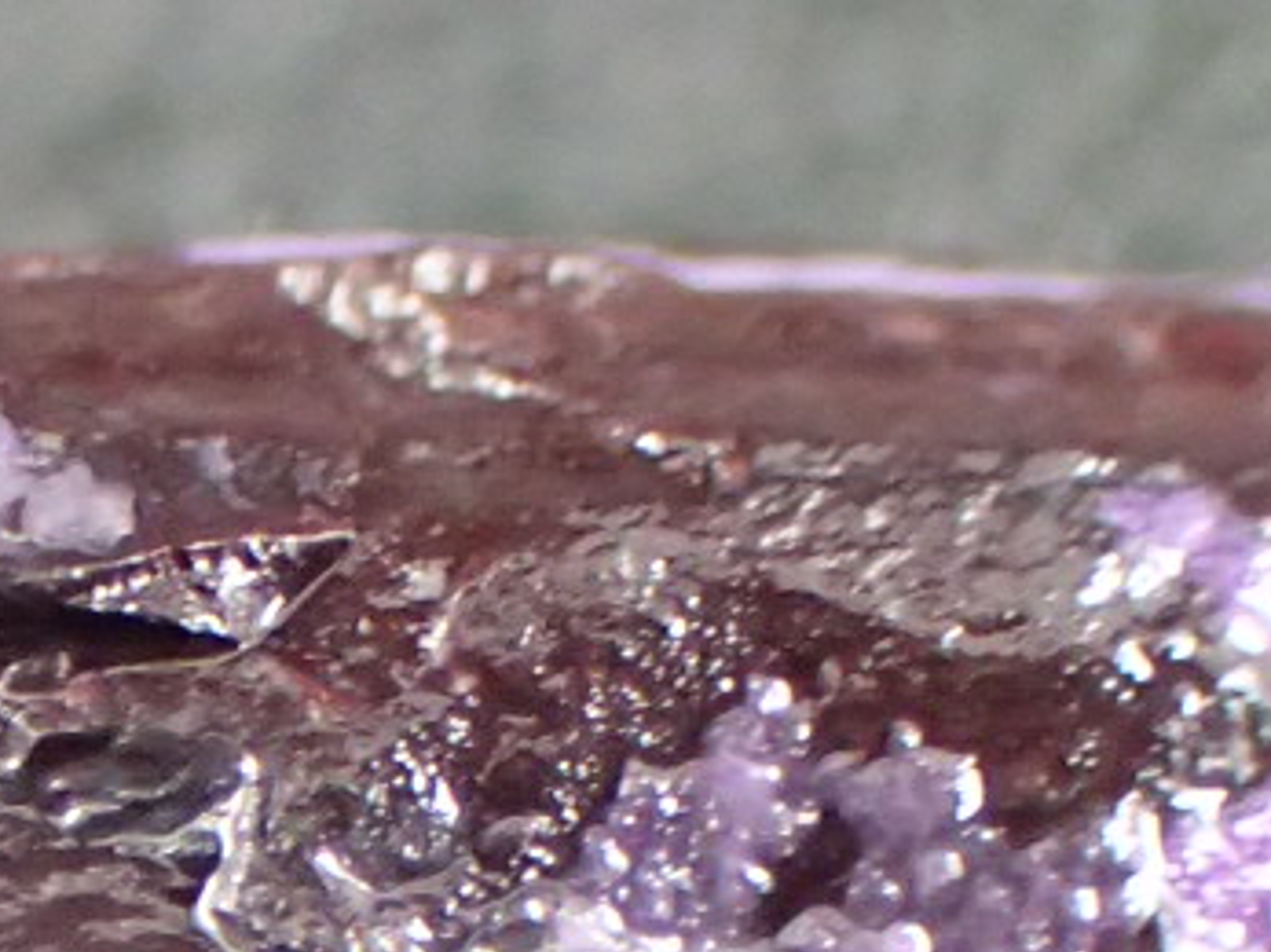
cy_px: 1406
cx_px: -582
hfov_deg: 7.2
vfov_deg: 5.4
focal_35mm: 271
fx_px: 9947
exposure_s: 1/125
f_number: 3.2
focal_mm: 8.99
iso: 800
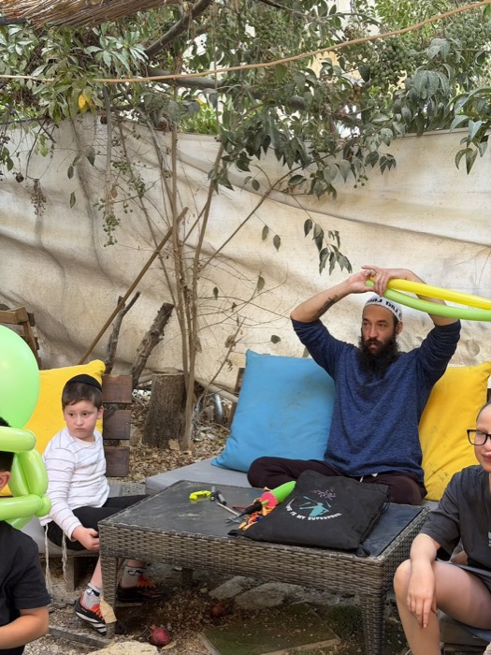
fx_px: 908
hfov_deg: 30.3
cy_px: 328
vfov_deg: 39.7
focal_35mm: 48
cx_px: 246
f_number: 1.78
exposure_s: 1/60
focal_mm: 6.76
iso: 125
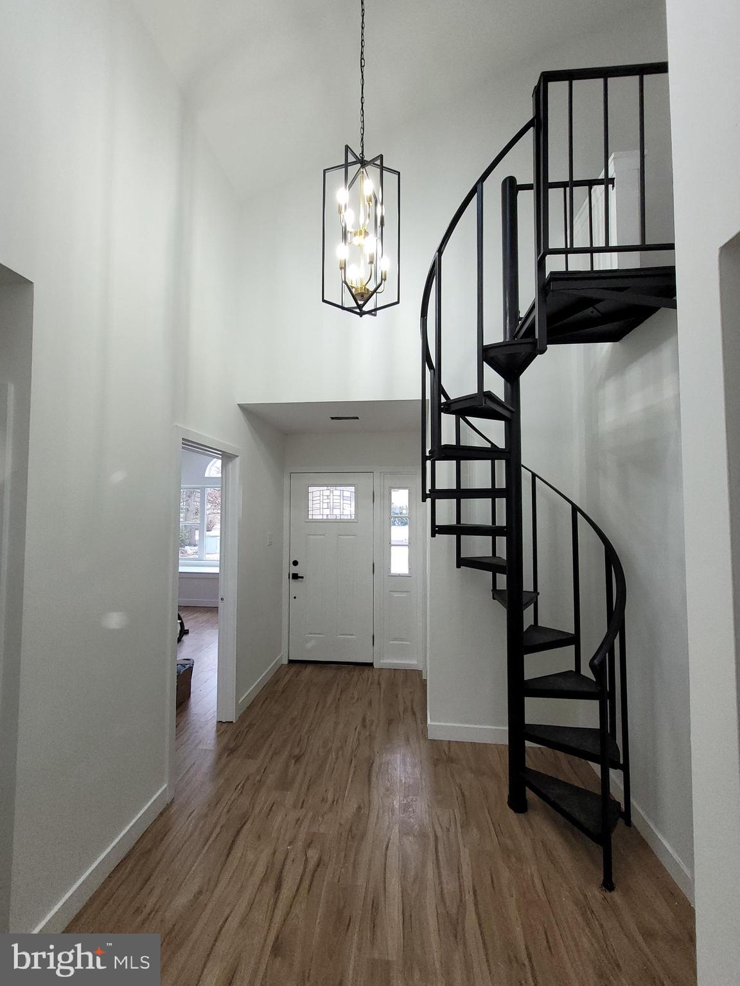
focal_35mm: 13
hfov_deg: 89.9
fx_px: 371
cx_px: 370
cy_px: 493
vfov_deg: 106.2
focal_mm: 1.74
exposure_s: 1/60
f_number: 2.2
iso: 125
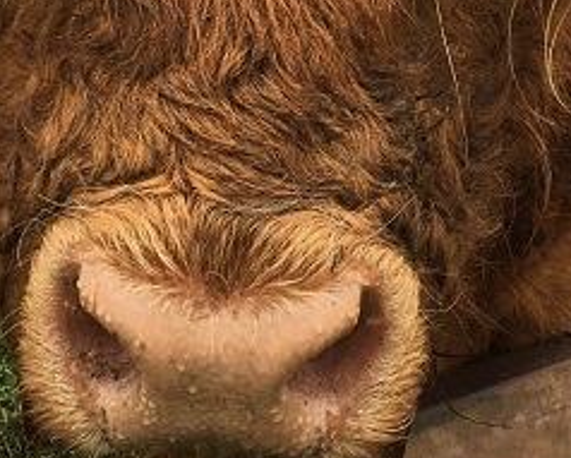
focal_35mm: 95
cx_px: 226
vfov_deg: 15.7
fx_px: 1607
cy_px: -60
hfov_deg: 20.1
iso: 25
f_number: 2.2
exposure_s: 1/273
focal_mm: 4.15
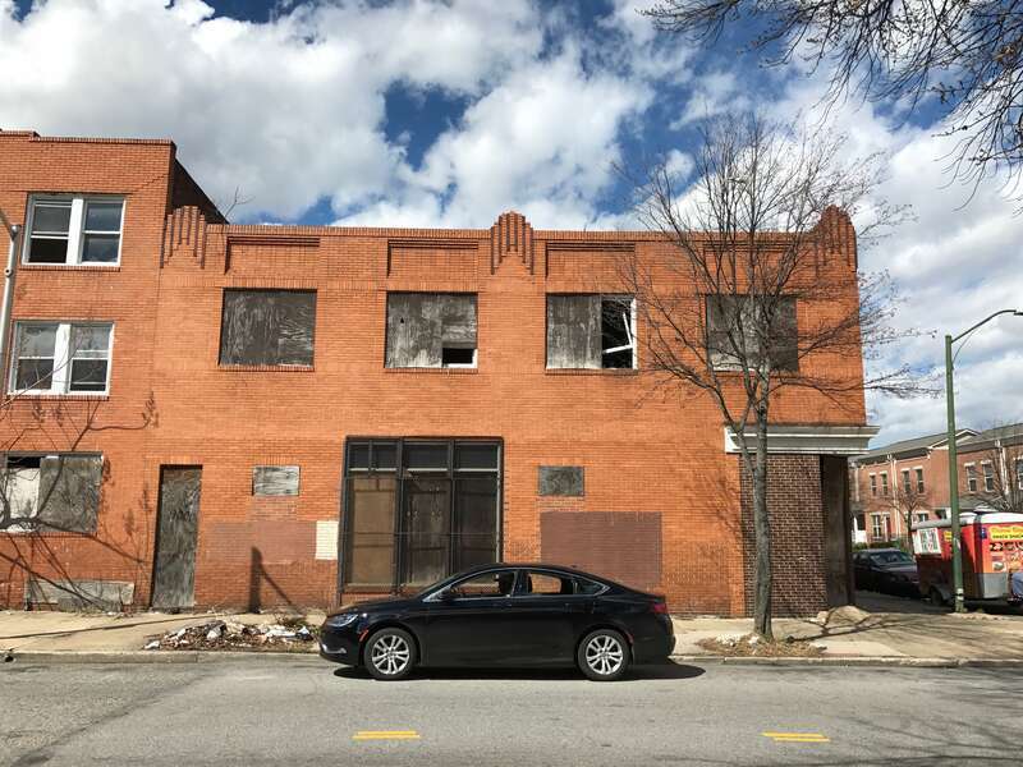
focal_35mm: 28
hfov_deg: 63.4
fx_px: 827
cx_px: 512
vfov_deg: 49.7
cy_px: 384
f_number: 1.8
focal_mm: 3.99
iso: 20
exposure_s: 1/2907
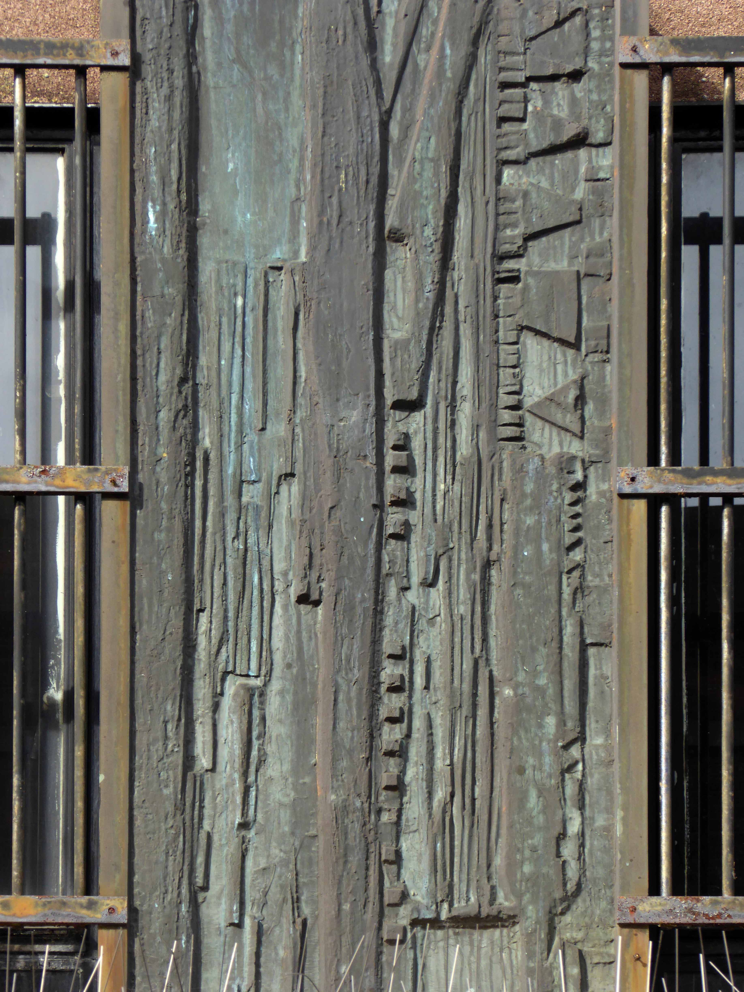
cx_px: 372
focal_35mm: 177
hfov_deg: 8.4
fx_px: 5072
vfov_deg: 11.2
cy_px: 496
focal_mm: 28.7
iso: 100
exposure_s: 1/125
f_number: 5.5
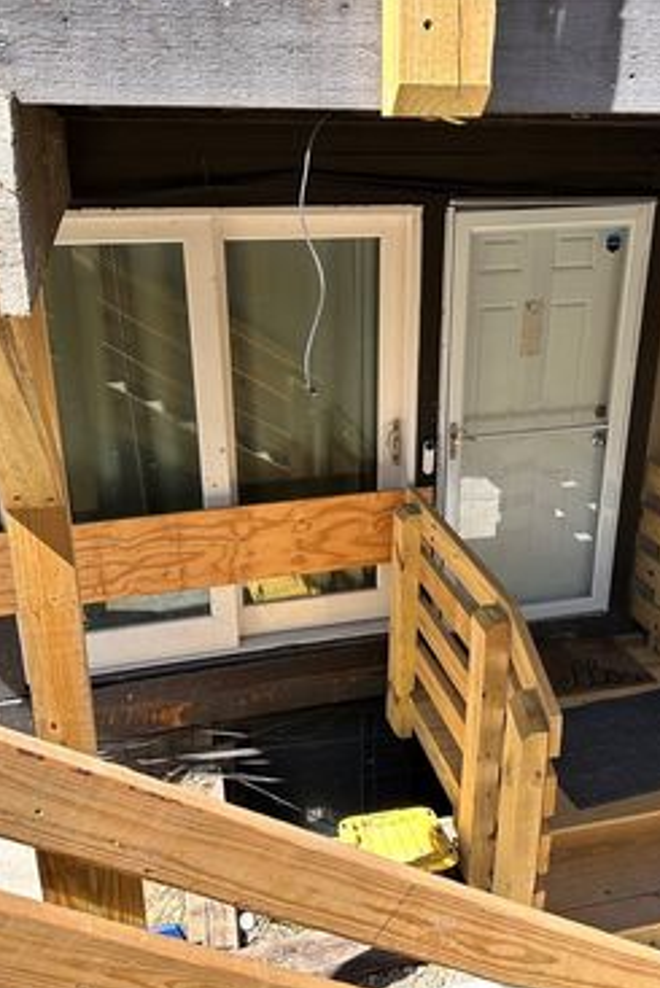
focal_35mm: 34
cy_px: 497
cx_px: 361
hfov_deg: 38.9
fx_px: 934
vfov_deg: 55.8
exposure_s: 1/829
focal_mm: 6.86
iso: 80
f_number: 1.78
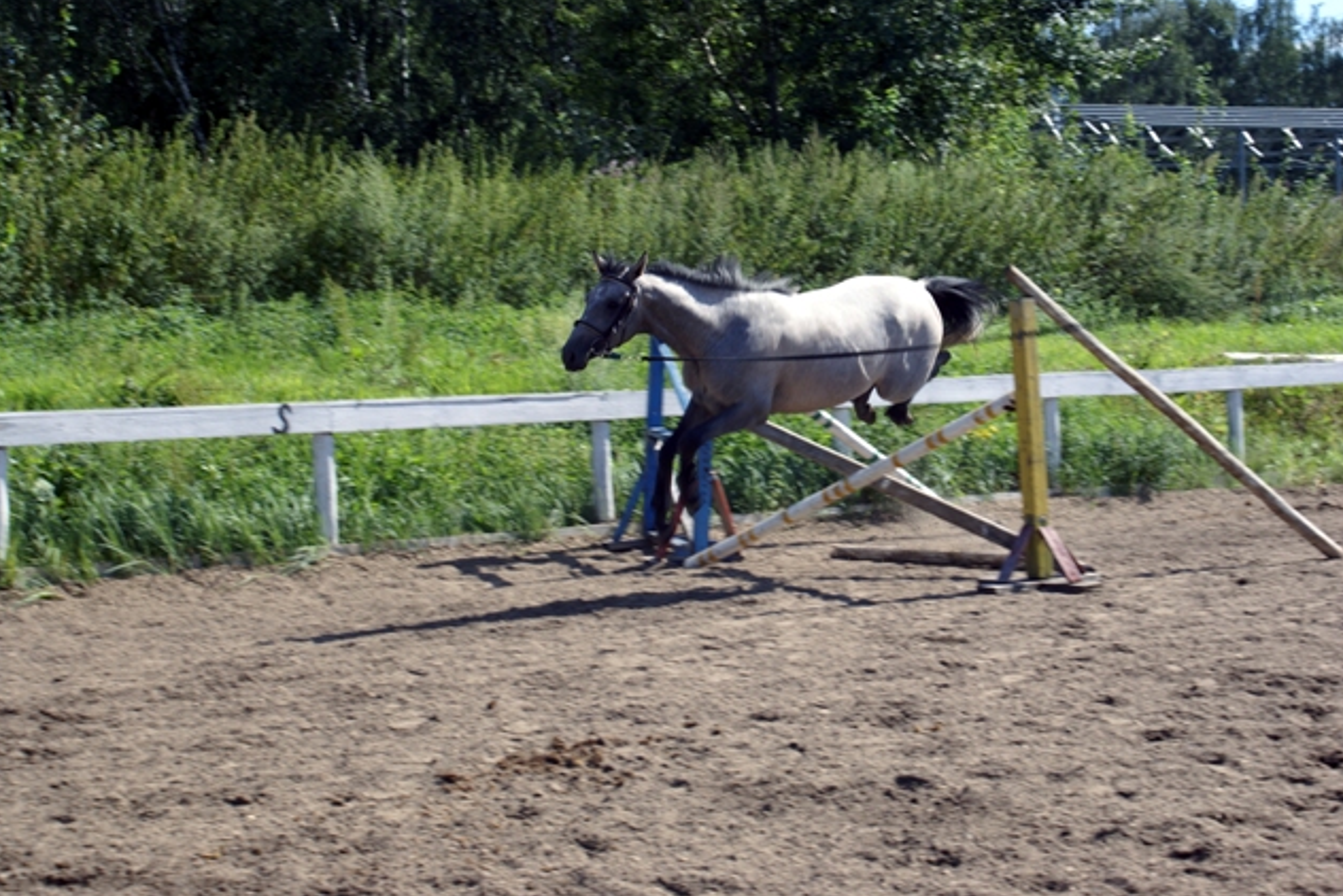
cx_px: 674
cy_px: 450
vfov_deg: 18.0
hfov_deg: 26.6
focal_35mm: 76
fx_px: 2836
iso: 100
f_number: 9
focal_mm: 50
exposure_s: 1/125
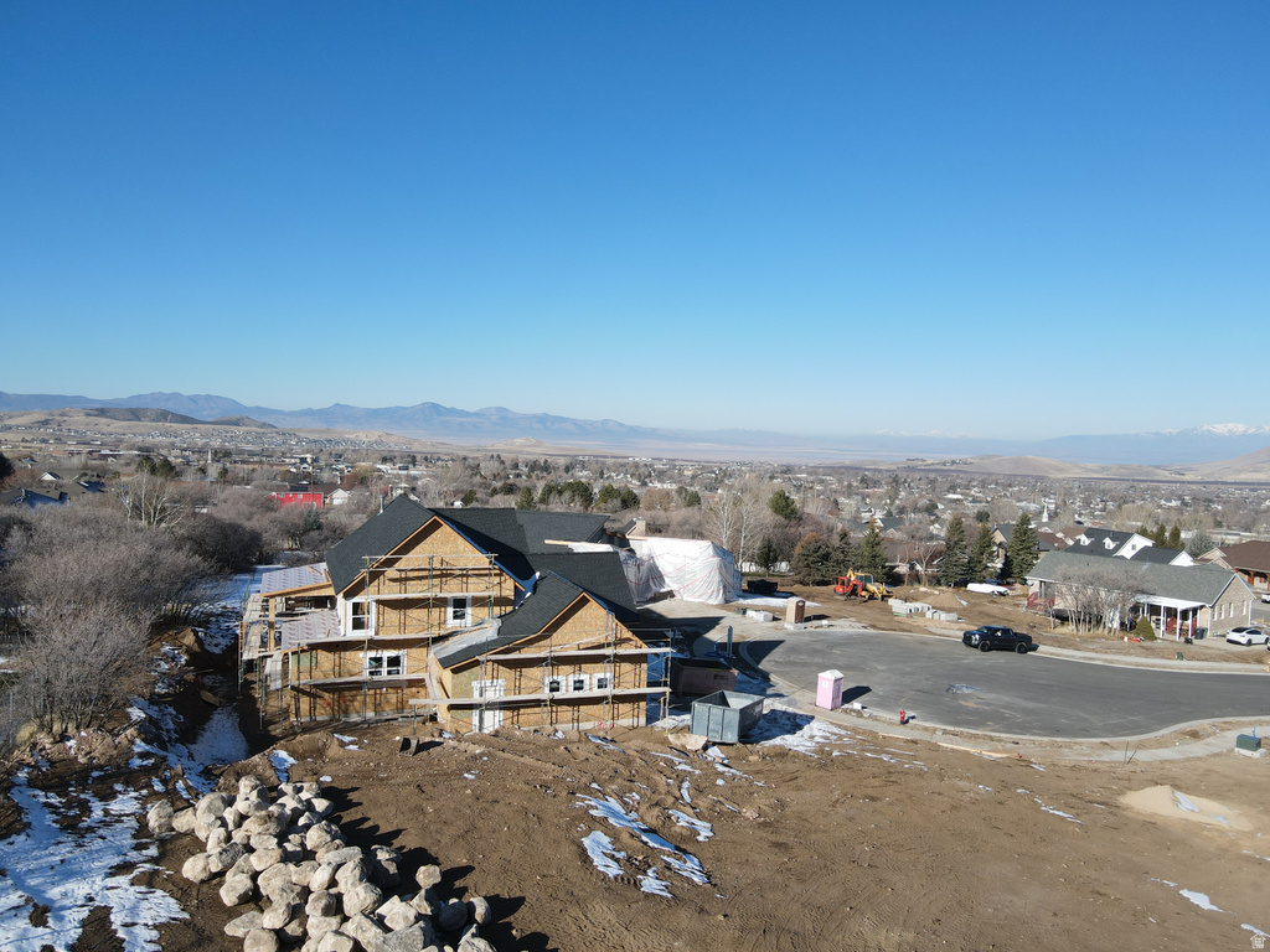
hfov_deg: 71.6
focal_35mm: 24
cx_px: 635
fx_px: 881
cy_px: 476
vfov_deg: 56.8
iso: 110
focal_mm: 4.5
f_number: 2.8
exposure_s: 1/725
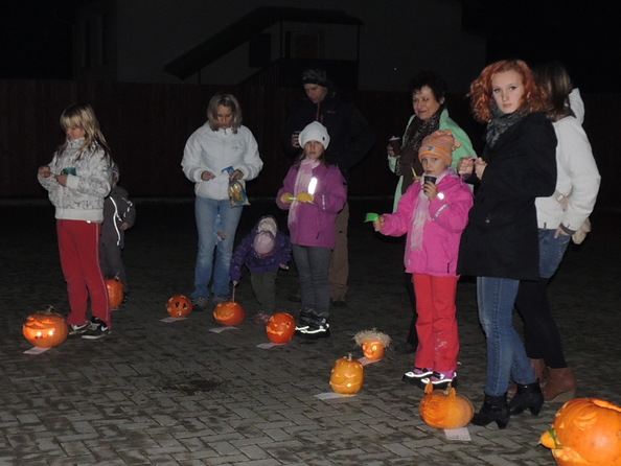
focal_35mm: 24
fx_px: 431
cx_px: 310
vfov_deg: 56.9
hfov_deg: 71.6
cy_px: 233
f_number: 3
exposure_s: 1/30
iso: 280
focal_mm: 4.3
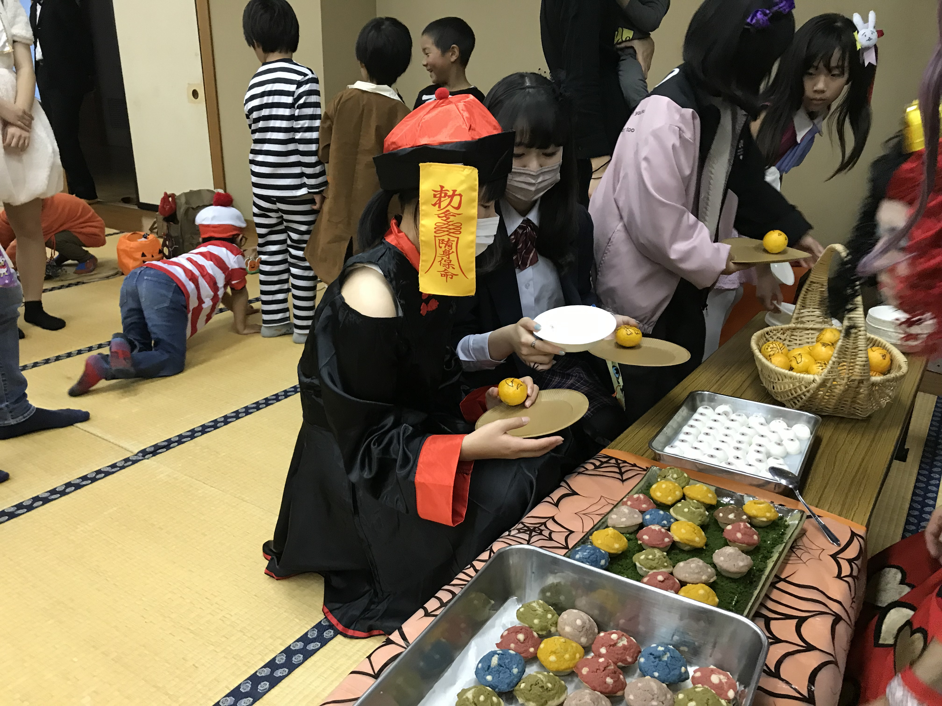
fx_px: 762
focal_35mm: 28
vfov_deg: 49.7
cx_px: 471
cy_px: 353
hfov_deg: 63.4
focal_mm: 3.99
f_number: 1.8
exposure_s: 1/15
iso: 64
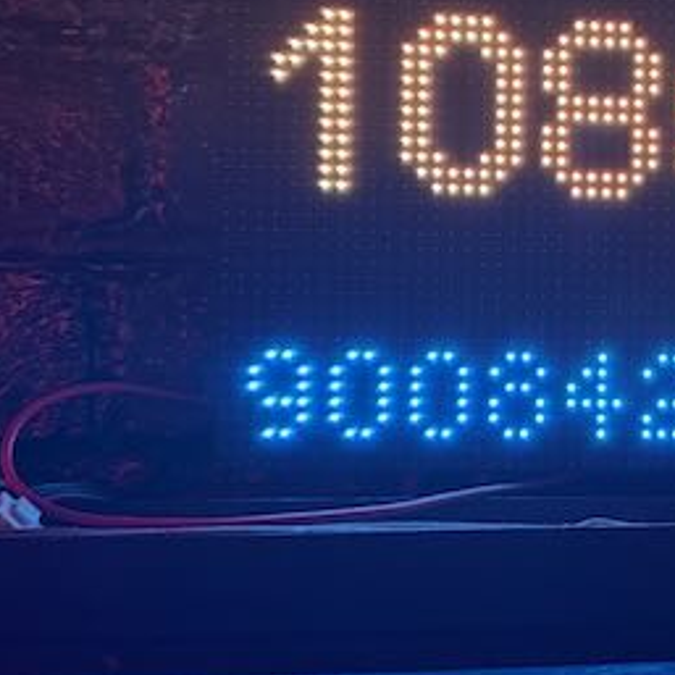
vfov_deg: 26.0
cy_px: 263
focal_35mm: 66
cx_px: 754
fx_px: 1456
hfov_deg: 24.3
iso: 800
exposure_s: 1/38
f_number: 1.78
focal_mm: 6.76
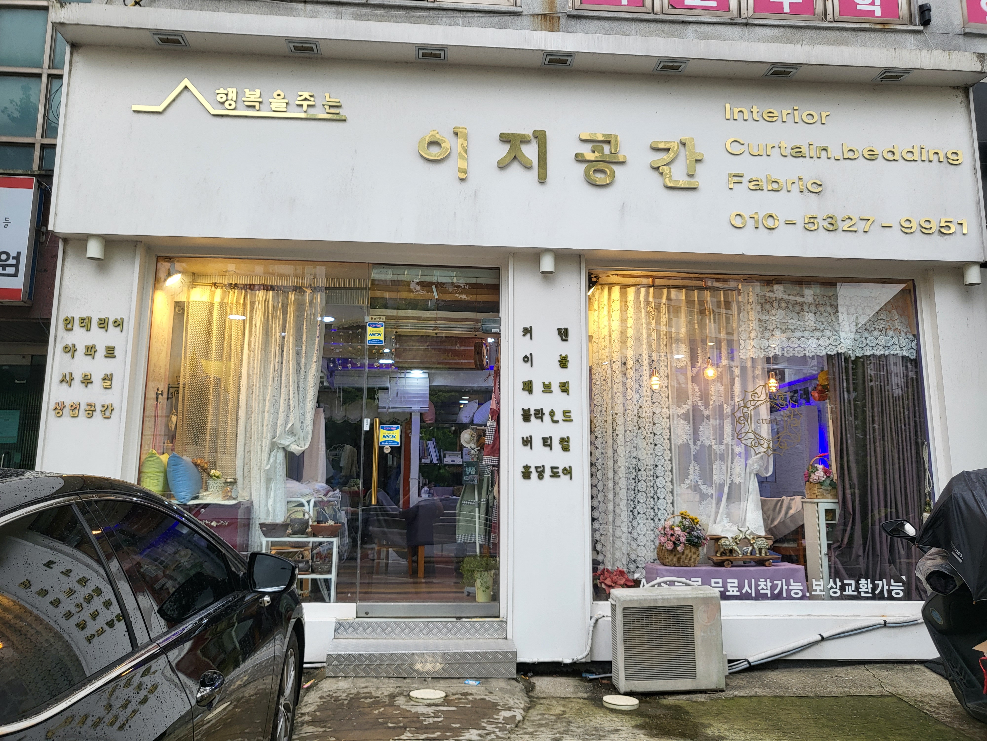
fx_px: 741
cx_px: 494
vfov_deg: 53.1
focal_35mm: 26
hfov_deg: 67.3
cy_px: 370
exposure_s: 1/140
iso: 50
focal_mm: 4.25
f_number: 1.8
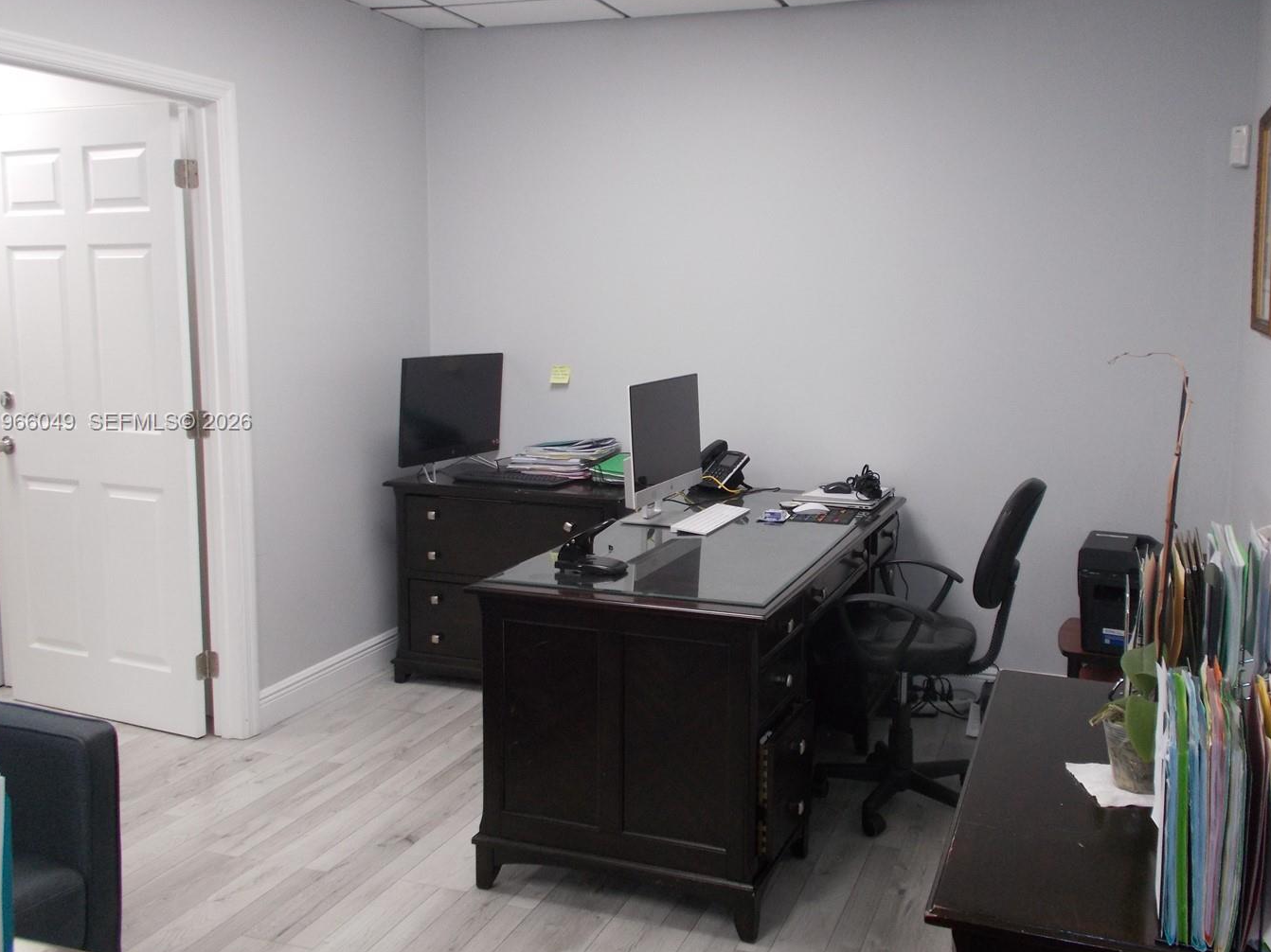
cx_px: 714
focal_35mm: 31
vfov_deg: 45.4
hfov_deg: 58.2
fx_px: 1138
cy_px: 423
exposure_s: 1/25
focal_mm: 4.6
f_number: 3.2
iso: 180
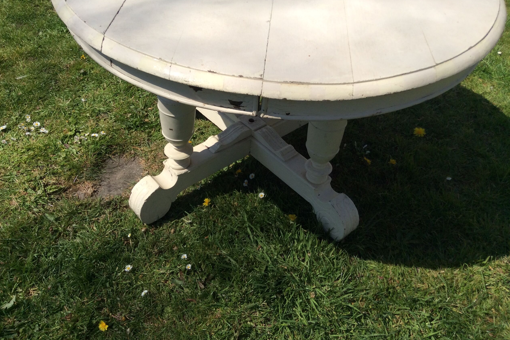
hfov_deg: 55.8
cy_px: 147
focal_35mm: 34
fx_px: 482
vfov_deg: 38.8
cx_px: 249
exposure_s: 1/1908
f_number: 2.4
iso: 32
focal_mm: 3.3
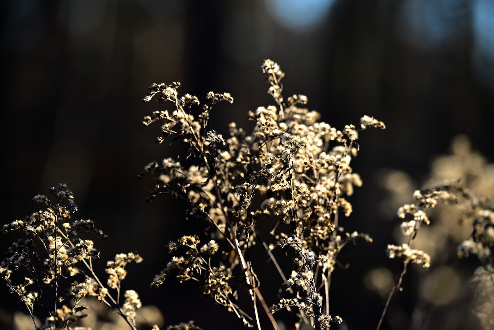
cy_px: 165
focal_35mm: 155
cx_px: 247
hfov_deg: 13.2
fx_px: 2127
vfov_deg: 8.9
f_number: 3.5
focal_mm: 155
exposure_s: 1/640
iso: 400
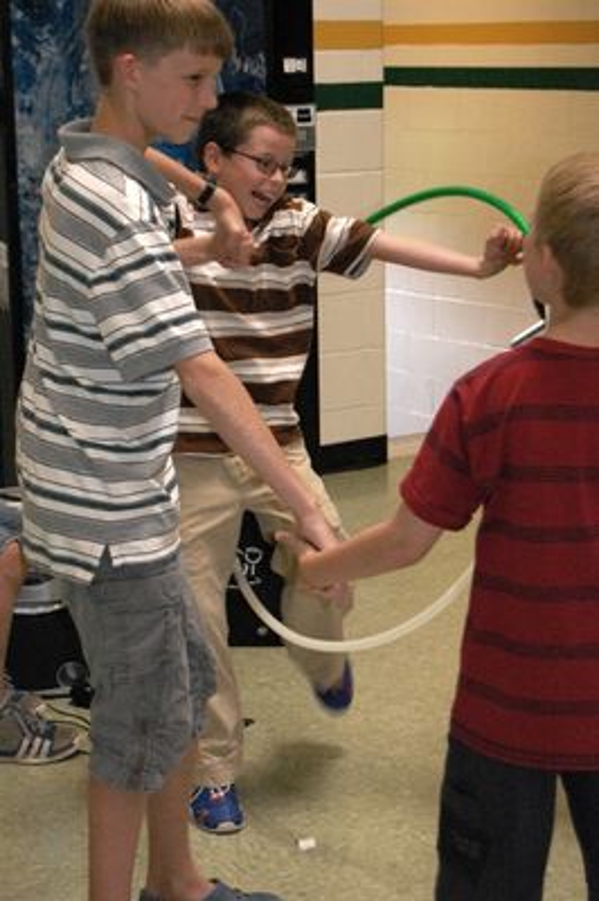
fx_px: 2062
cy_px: 450
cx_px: 300
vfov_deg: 24.6
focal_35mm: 82
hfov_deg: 16.5
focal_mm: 55
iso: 1600
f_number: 5.6
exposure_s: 1/160
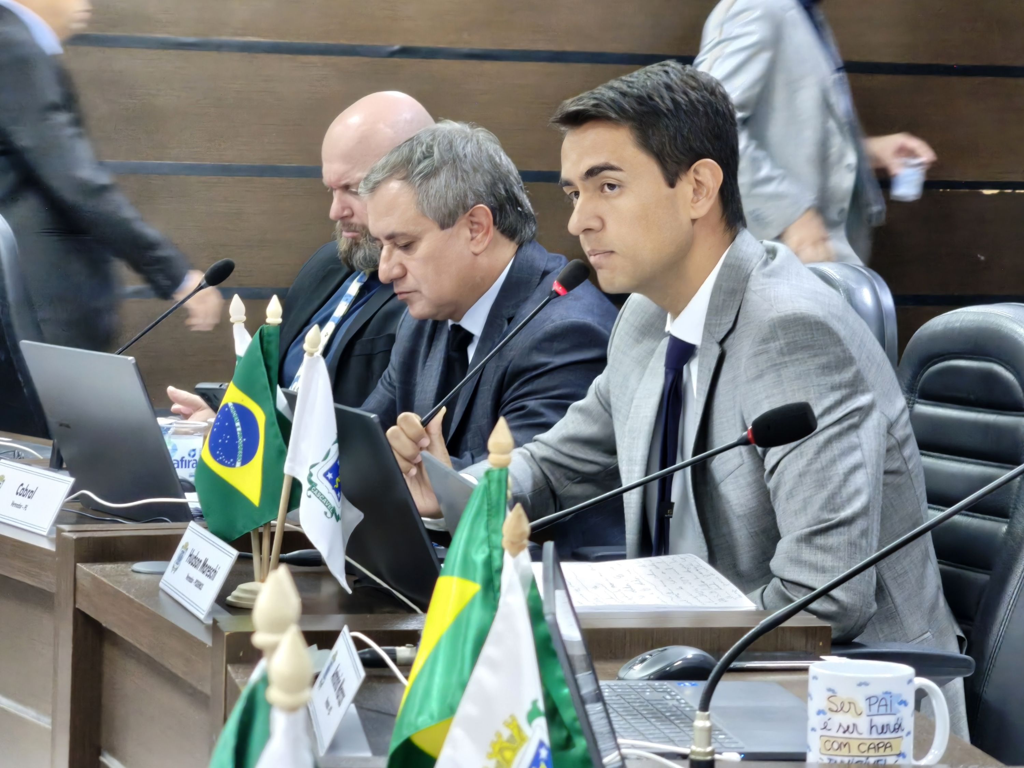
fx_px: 3550
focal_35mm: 120
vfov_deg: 12.3
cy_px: 384
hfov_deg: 16.4
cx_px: 512
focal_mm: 8.8
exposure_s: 1/40
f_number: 2
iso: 2000
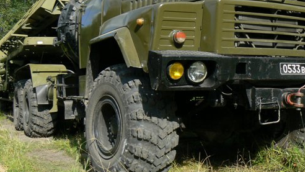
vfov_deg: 23.4
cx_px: 171
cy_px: 59
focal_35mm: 51
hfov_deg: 40.5
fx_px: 413
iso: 80
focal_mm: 6
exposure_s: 1/320
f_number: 5.6
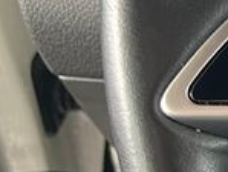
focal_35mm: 179
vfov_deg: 8.3
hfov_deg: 8.6
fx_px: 1180
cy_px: 61
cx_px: 754
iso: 200
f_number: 1.6
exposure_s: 1/60
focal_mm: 5.1
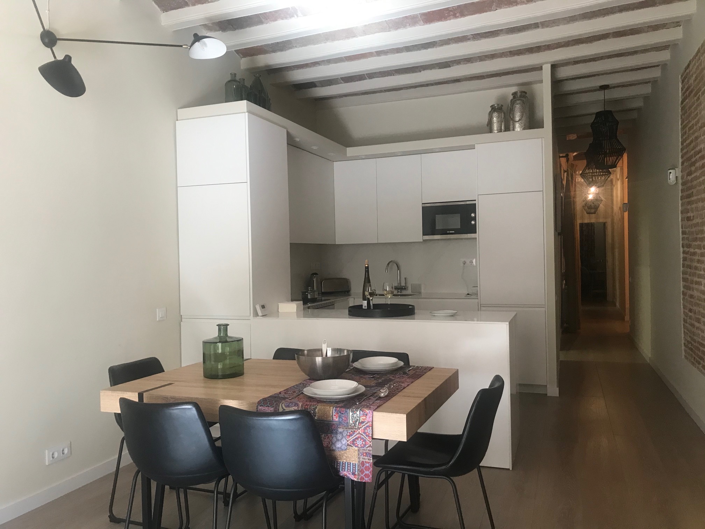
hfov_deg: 63.4
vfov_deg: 49.7
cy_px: 264
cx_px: 352
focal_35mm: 28
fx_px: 570
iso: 32
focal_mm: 3.99
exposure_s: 1/33
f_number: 1.8
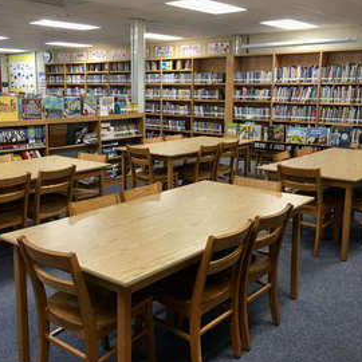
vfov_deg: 43.8
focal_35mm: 38
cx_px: 164
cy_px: 172
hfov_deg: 43.8
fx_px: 450
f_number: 2.2
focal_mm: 4.15
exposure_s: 1/15
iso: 32
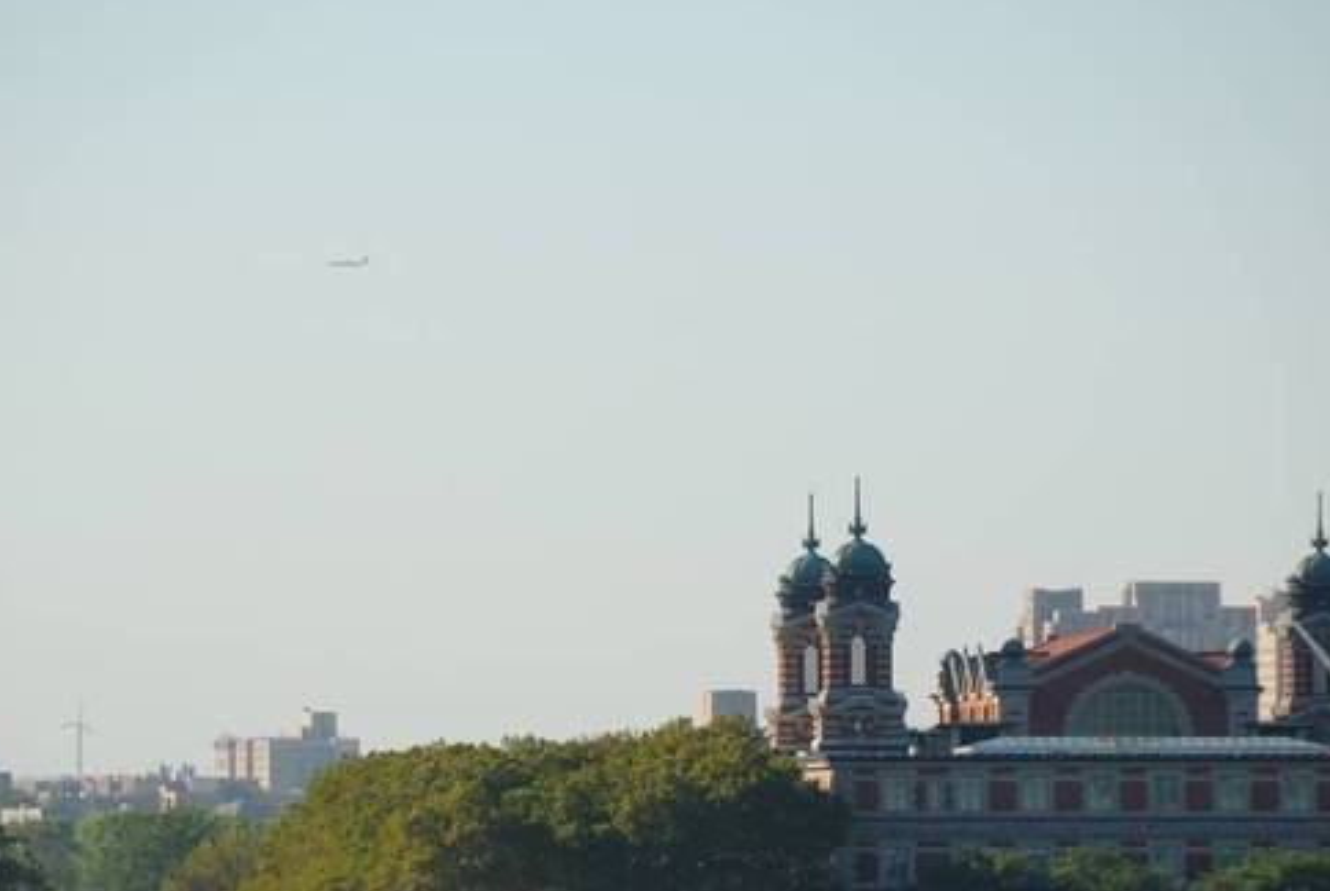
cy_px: 566
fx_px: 16053
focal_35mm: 434
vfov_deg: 3.2
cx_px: 627
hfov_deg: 4.7
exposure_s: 1/320
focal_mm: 200
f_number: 5.6
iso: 100
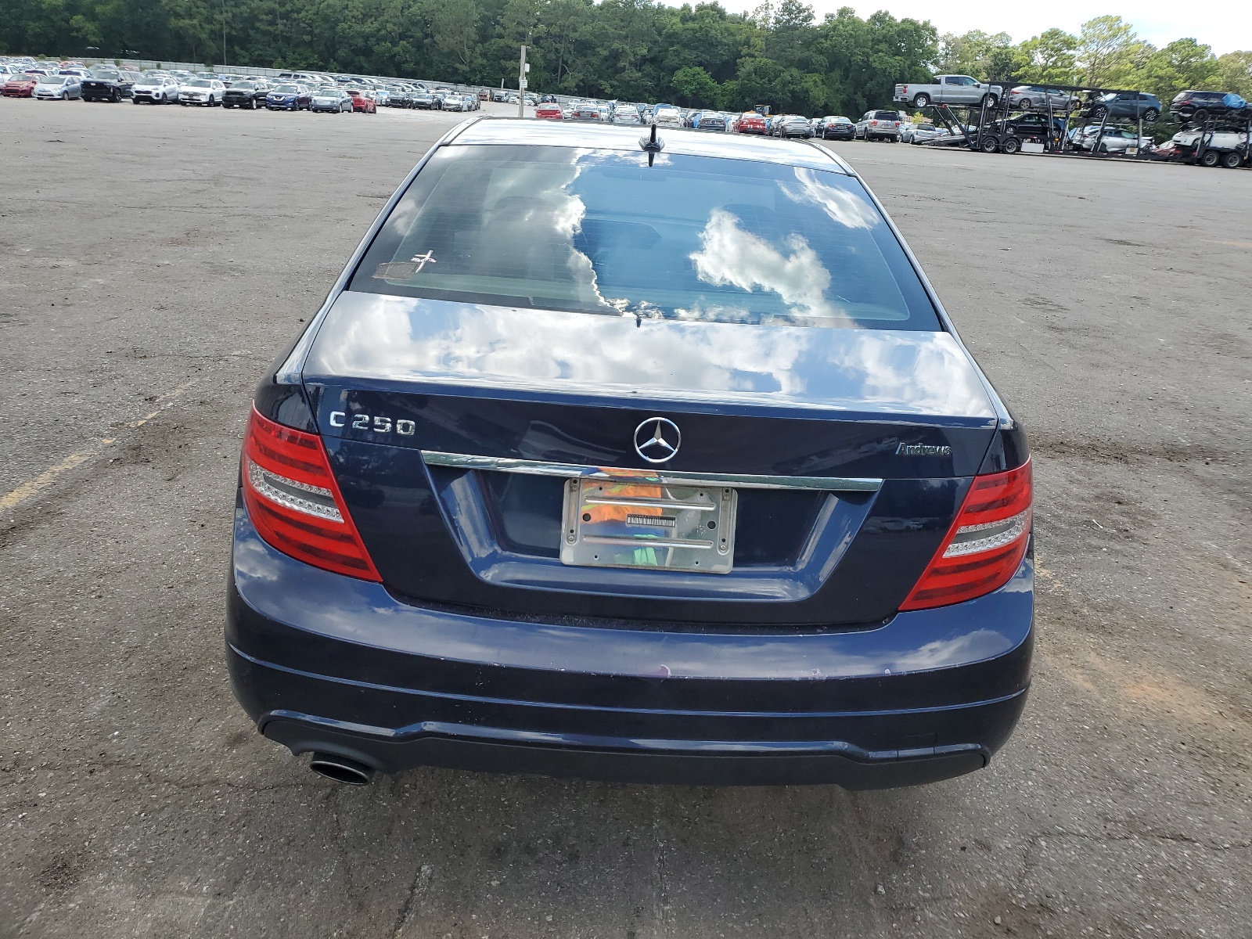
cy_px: 470
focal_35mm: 26
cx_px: 626
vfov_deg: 53.1
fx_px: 940
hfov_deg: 67.3
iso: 50
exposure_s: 1/1250
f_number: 1.5
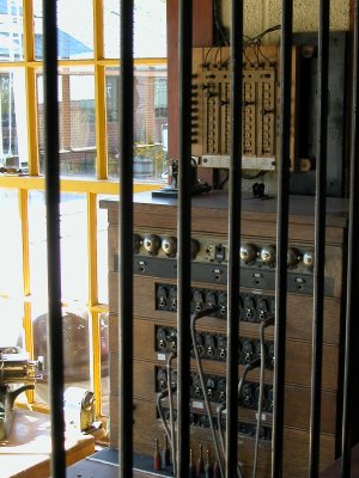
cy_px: 269
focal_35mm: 72
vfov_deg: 27.0
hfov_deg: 20.4
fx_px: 996
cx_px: 209
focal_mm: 11.4
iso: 100
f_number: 3.3
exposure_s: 1/54.3
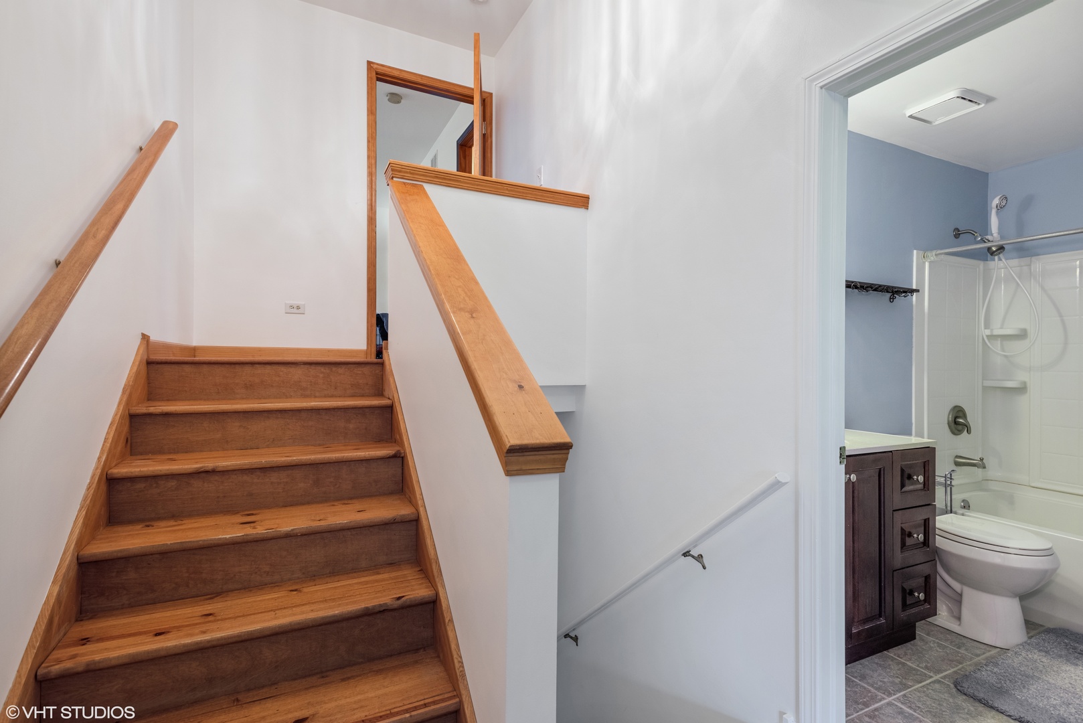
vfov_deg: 70.5
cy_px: 362
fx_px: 512
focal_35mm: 17
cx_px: 542
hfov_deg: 93.3
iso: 400
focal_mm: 17
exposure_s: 1/8
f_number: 8
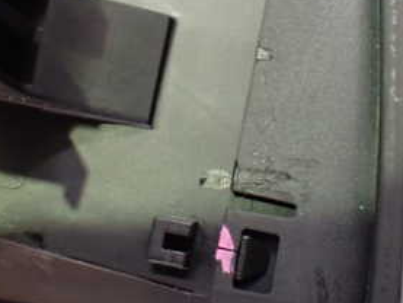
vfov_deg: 22.4
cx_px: 236
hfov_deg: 29.8
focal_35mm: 65
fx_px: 757
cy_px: 74
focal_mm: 5.4
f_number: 2.3
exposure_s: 1/30
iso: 1000
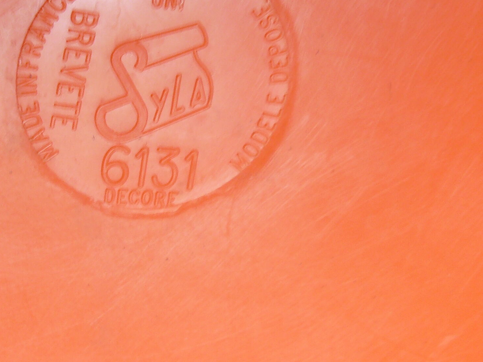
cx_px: 112
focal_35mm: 75
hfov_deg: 25.6
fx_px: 1046
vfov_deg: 19.6
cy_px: 114
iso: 100
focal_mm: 6
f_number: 2.8
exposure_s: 1/10
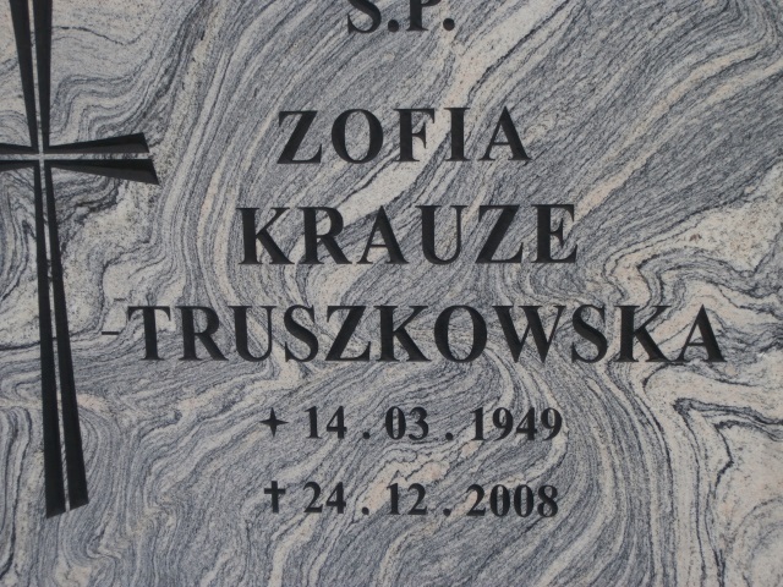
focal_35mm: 47
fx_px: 1063
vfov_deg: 30.9
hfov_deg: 40.4
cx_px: 392
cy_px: 294
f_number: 4.2
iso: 100
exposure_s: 1/320
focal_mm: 8.29
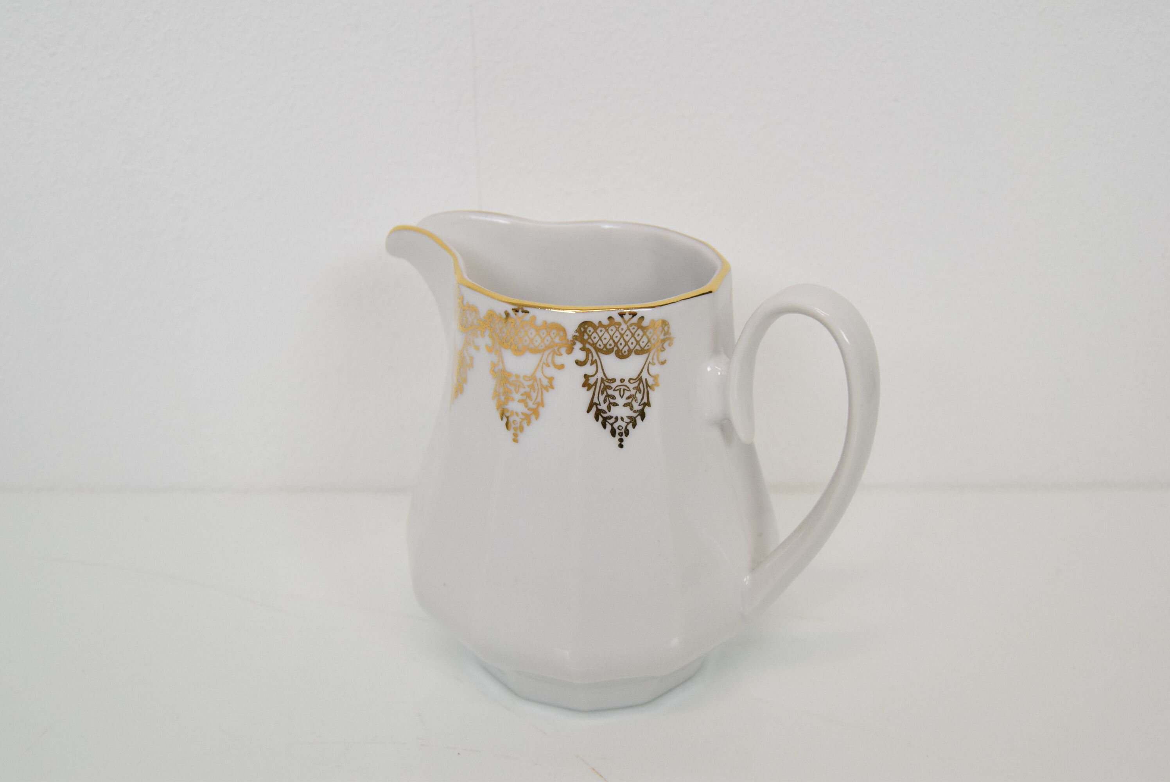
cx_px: 585
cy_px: 391
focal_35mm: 39
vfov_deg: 34.3
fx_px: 1268
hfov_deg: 49.5
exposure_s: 1/250
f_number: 8
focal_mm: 26
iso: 1600
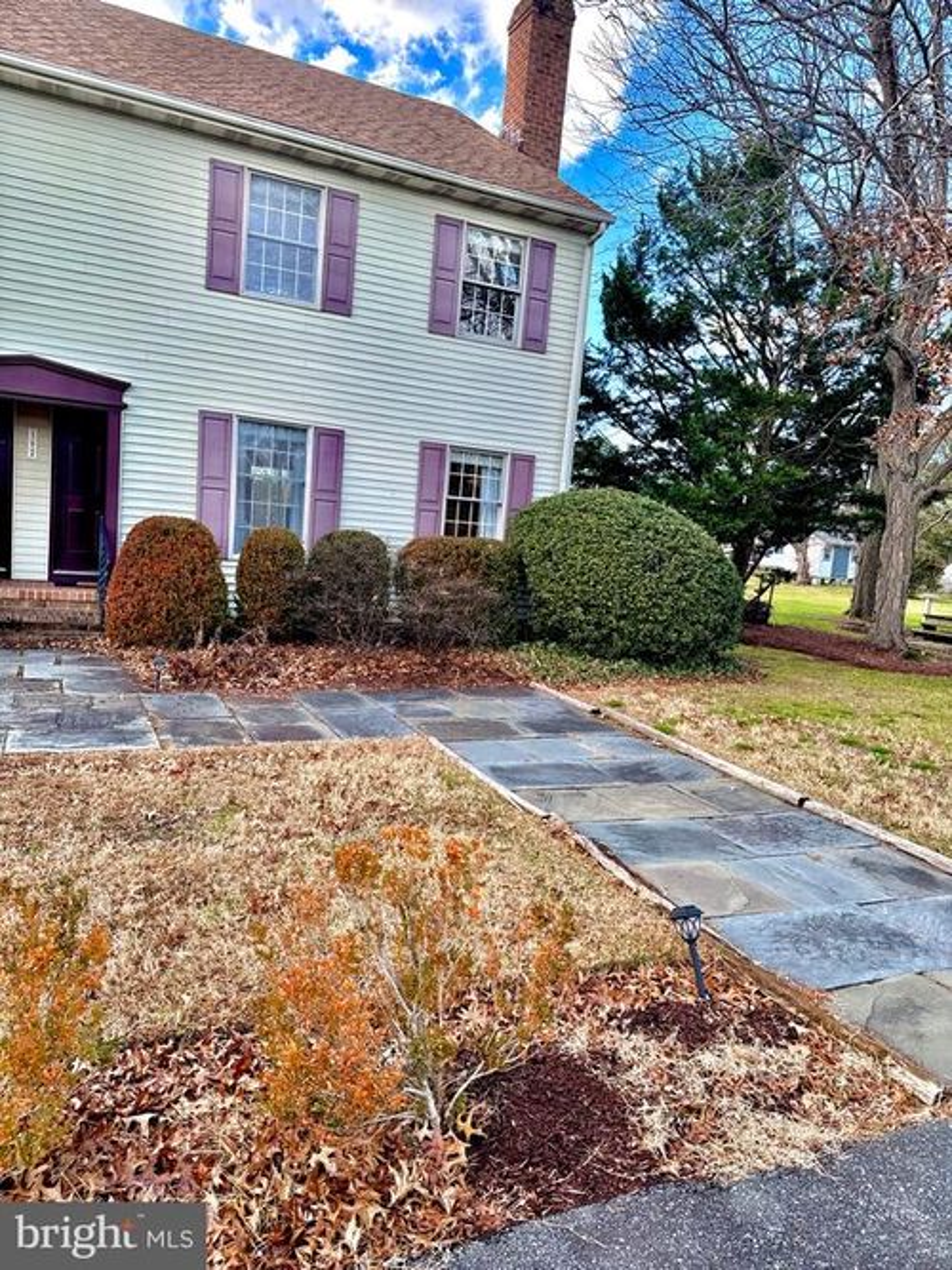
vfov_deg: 71.6
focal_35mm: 24
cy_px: 635
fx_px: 880
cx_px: 476
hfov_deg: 56.8
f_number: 1.78
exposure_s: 1/392
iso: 80
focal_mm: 6.76
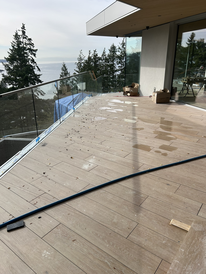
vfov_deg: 67.3
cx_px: 103
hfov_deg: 53.1
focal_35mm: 26
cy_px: 137
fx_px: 206
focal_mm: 5.7
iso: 50
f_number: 1.5
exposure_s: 1/3077
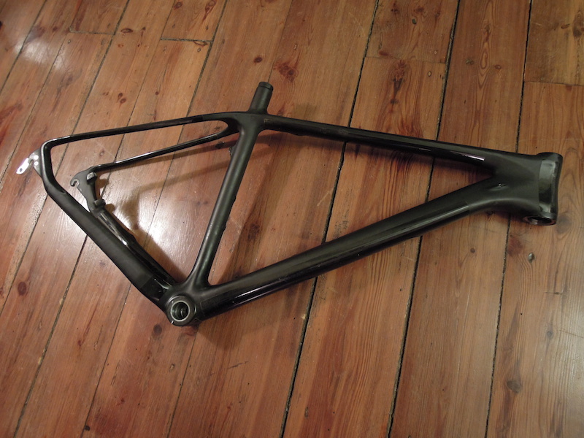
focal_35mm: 24
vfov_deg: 56.8
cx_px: 292
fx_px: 405
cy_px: 219
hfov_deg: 71.6
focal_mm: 4.3
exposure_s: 1/8
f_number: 2.8
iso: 400
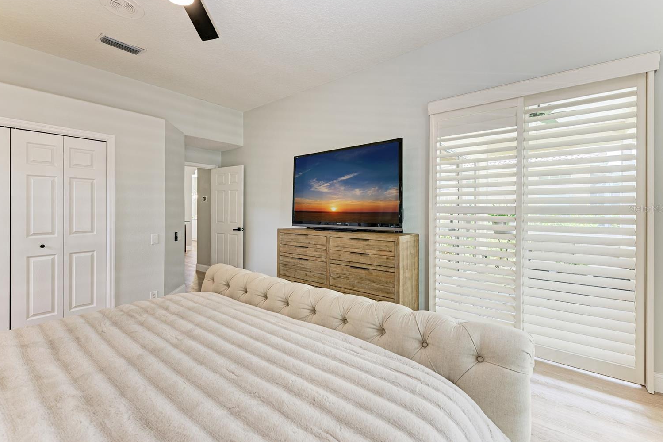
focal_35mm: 16
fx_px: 295
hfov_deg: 96.7
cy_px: 208
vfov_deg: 73.7
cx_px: 314
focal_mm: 15
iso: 200
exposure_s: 1/3.33
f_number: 9
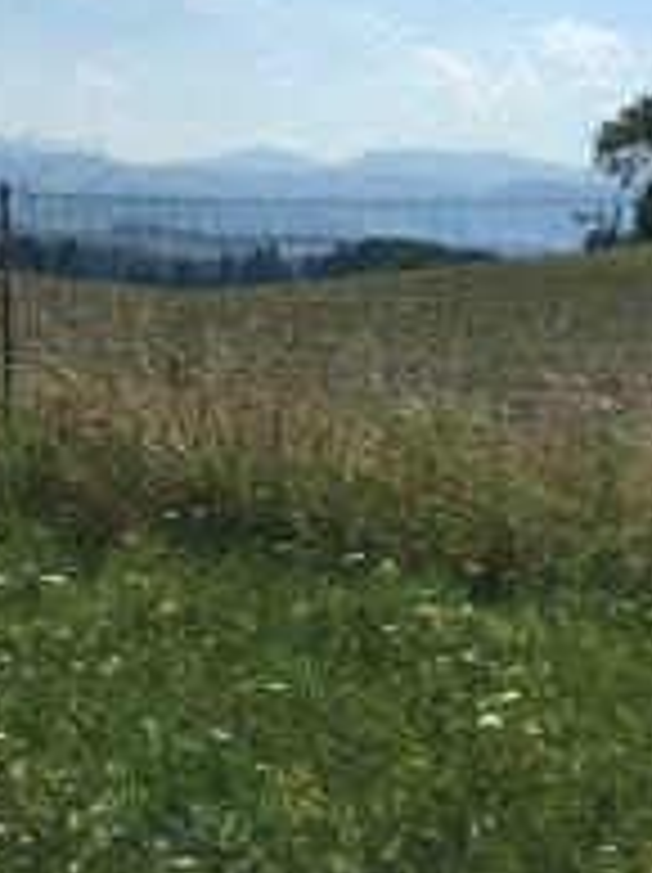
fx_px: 1686
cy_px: 230
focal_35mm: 67
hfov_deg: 21.9
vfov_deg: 28.6
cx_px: 328
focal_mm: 4.15
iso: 25
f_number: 2.2
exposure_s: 1/3205
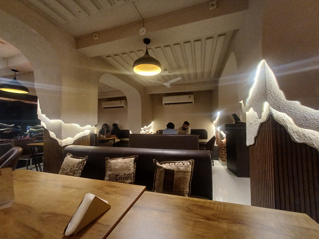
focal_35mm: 13
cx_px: 160
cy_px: 120
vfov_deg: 89.9
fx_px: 120
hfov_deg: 106.2
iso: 160
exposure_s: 1/33
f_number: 2.2
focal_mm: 1.42
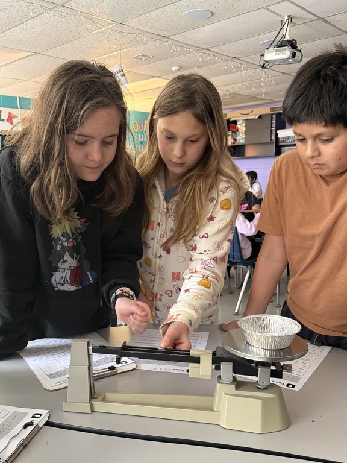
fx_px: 428
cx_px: 144
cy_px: 276
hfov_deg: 44.0
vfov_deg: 56.4
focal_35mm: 32
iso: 500
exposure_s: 1/60
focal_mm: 6.76
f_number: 1.78
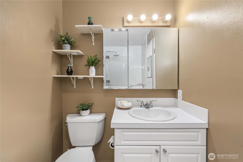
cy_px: 81
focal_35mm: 15
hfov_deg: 100.4
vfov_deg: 77.4
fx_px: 101
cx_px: 122
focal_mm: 15
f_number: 7.1
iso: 1000
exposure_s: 1/15
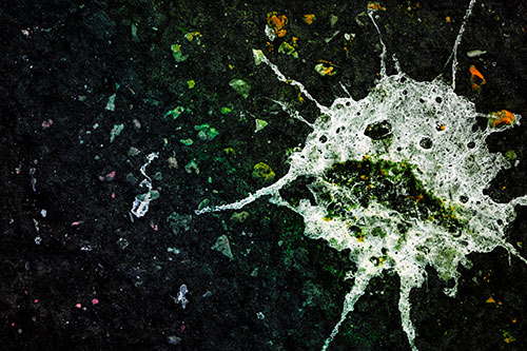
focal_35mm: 210
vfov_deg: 6.5
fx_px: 3073
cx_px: 264
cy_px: 176
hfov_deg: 9.8
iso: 1000
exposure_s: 1/800
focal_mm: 210
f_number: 6.3
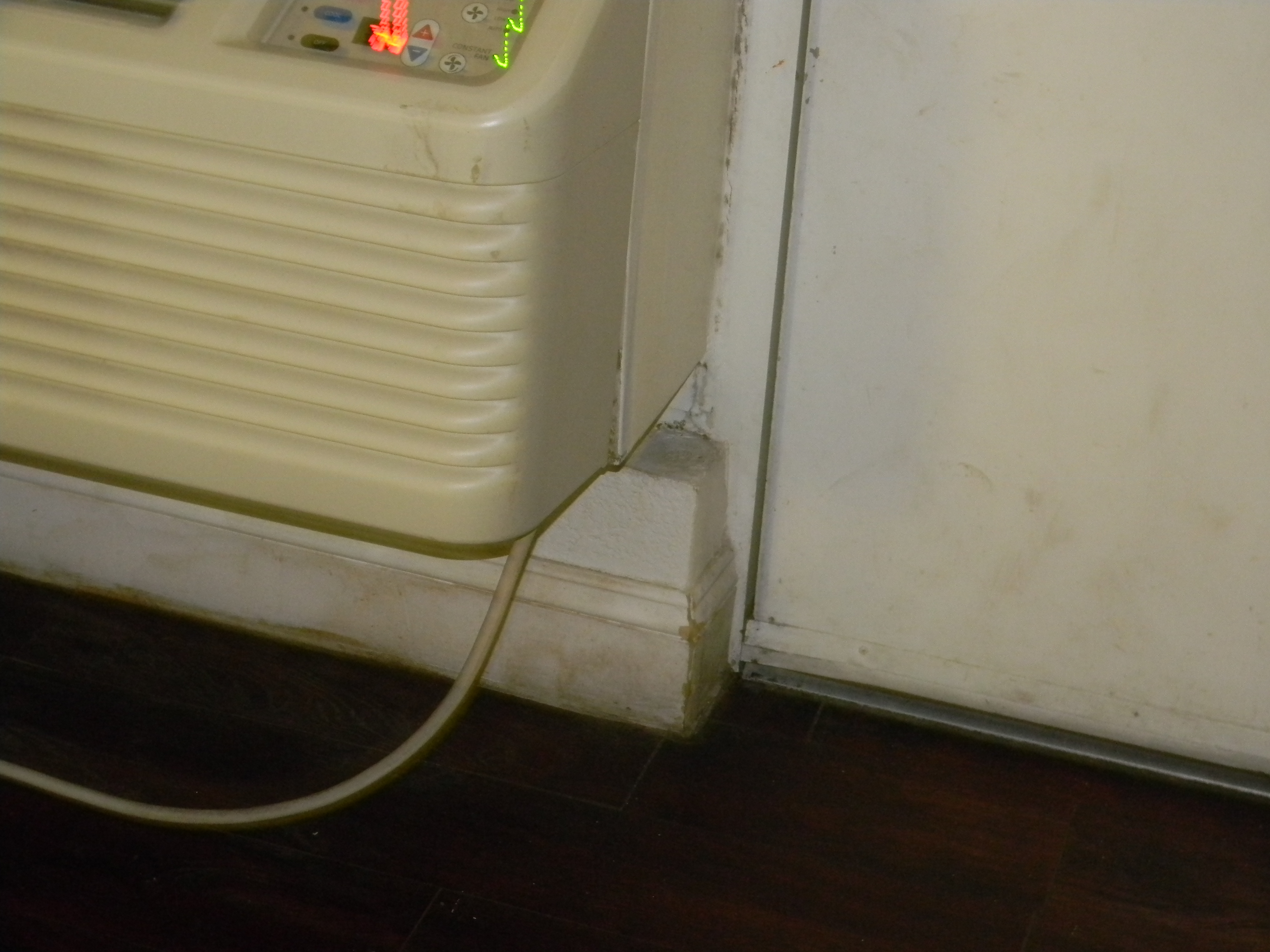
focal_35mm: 67
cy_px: 476
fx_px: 2458
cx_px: 635
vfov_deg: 21.9
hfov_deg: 29.0
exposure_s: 1/4
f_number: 4.3
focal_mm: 12.2
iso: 400
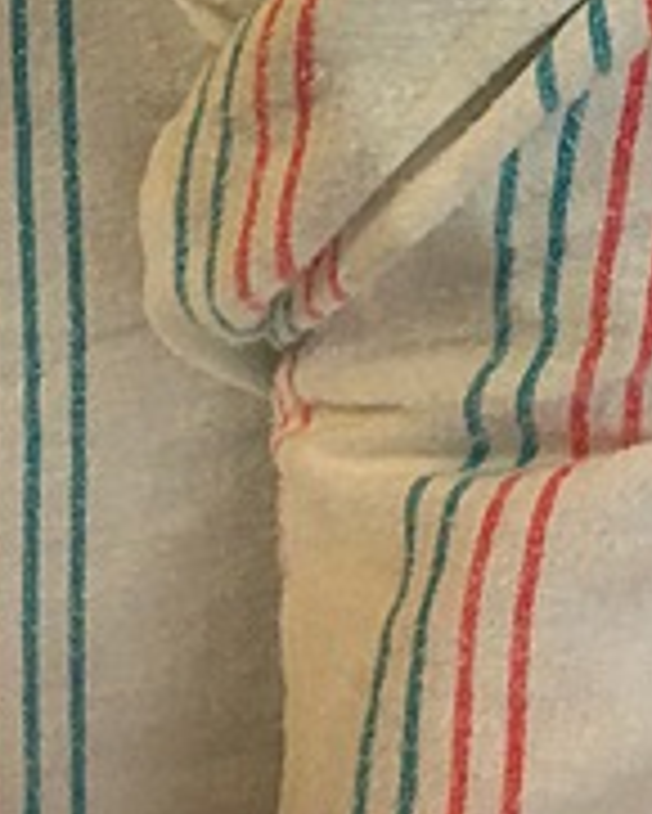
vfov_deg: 22.6
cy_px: -252
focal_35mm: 75
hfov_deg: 19.9
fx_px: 1808
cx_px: 625
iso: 125
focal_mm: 3.99
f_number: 1.8
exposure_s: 1/4
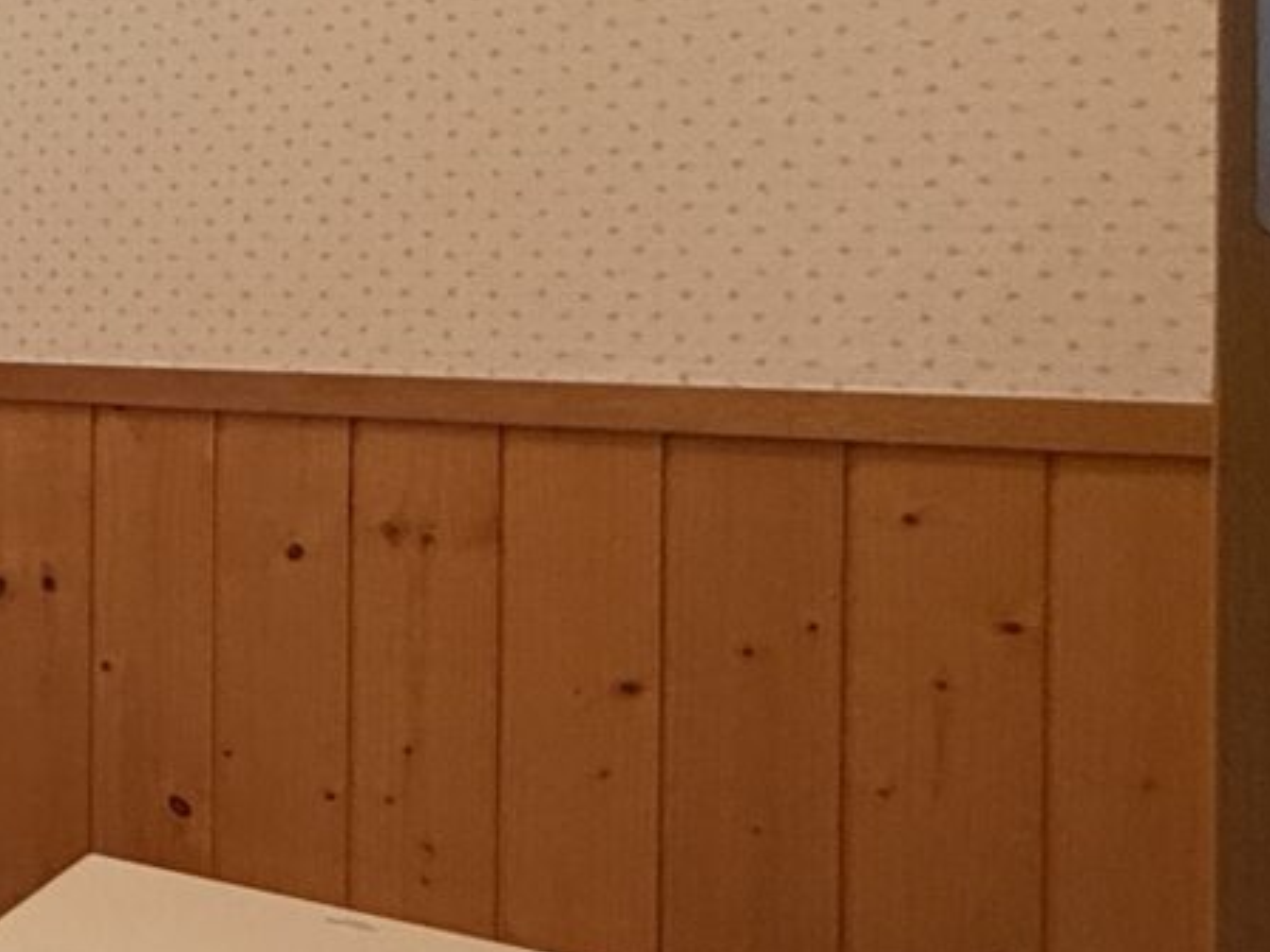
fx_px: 2201
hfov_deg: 22.0
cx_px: -935
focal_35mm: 60
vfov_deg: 24.2
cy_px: 286
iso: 320
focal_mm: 2.22
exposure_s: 1/50
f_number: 2.2
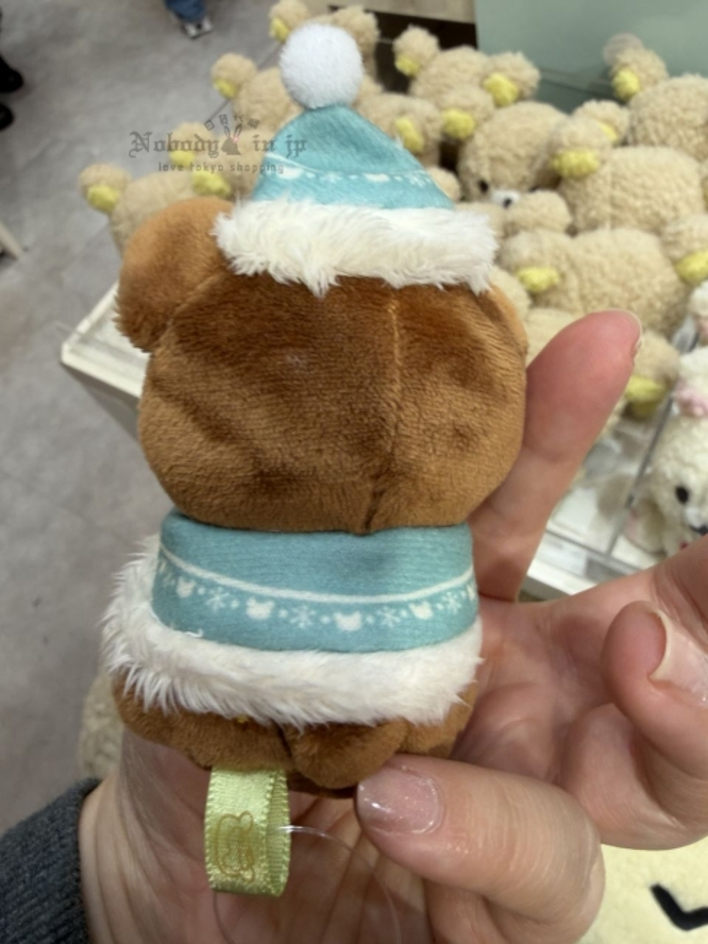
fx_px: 682
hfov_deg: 54.9
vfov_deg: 69.4
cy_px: 472
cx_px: 354
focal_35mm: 25
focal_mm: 2.22
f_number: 2.2
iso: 80
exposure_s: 1/100
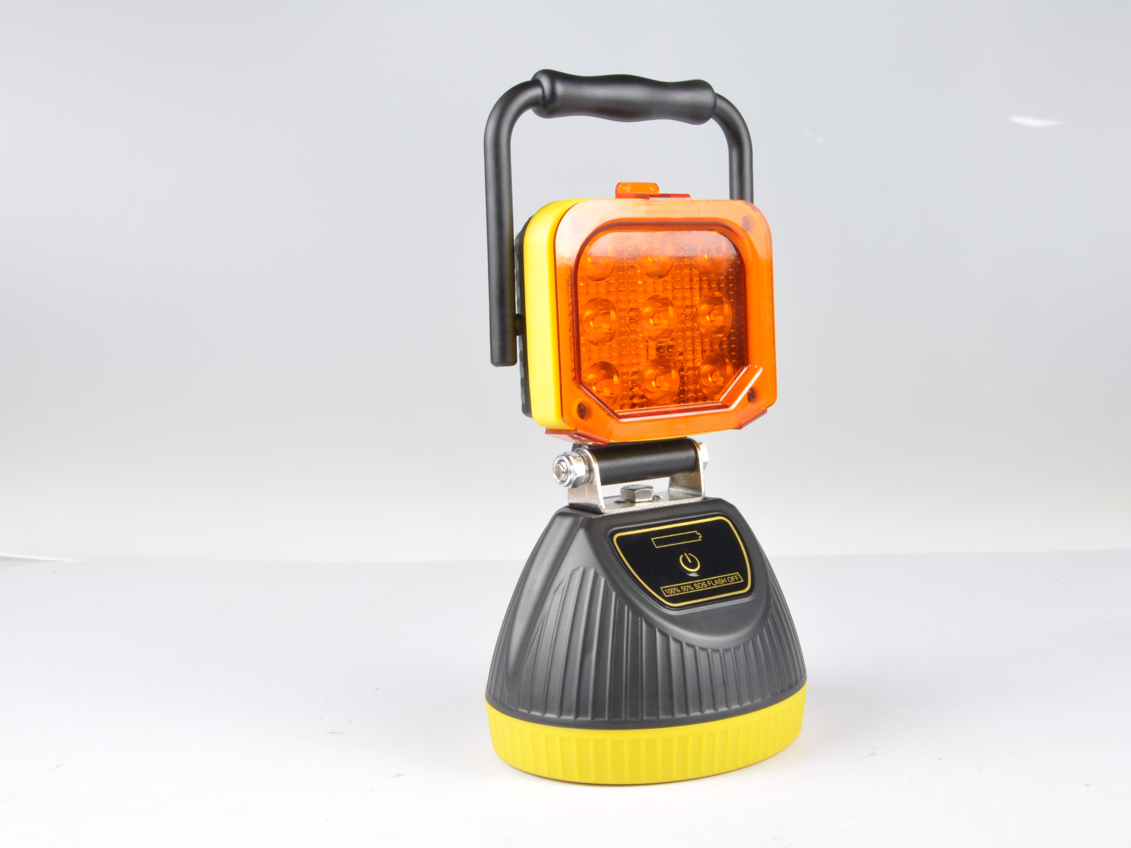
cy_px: 423
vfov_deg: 29.7
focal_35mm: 49
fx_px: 1601
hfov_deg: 38.9
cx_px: 635
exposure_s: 1.3
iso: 200
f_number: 20
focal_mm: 30
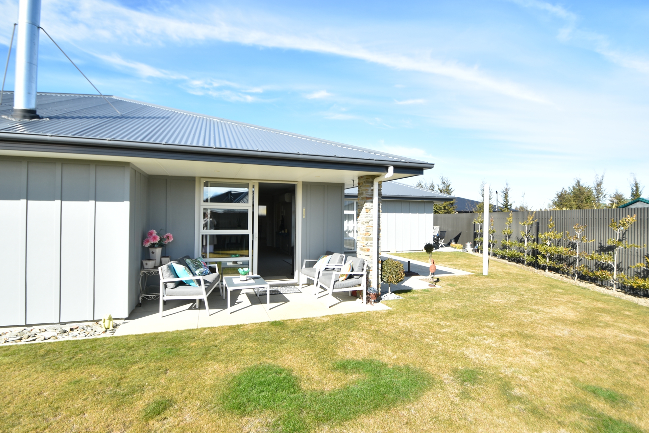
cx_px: 324
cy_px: 216
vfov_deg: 69.7
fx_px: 311
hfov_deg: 92.4
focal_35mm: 17
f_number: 10
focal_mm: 11.5
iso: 200
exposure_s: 1/400
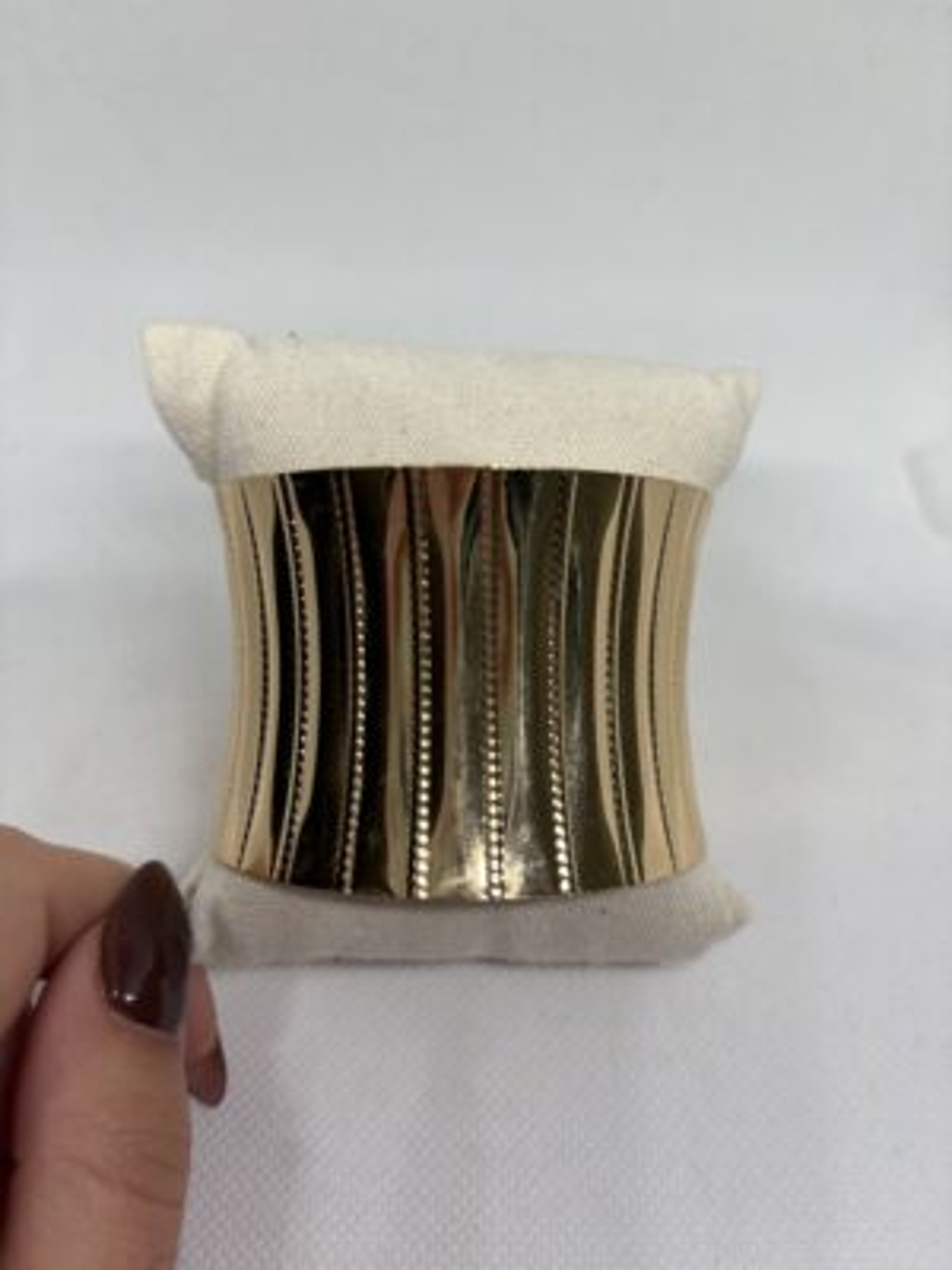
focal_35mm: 26
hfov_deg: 53.1
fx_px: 953
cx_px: 476
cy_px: 635
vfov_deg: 67.3
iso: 32
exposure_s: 1/143
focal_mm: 5.96
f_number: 1.6
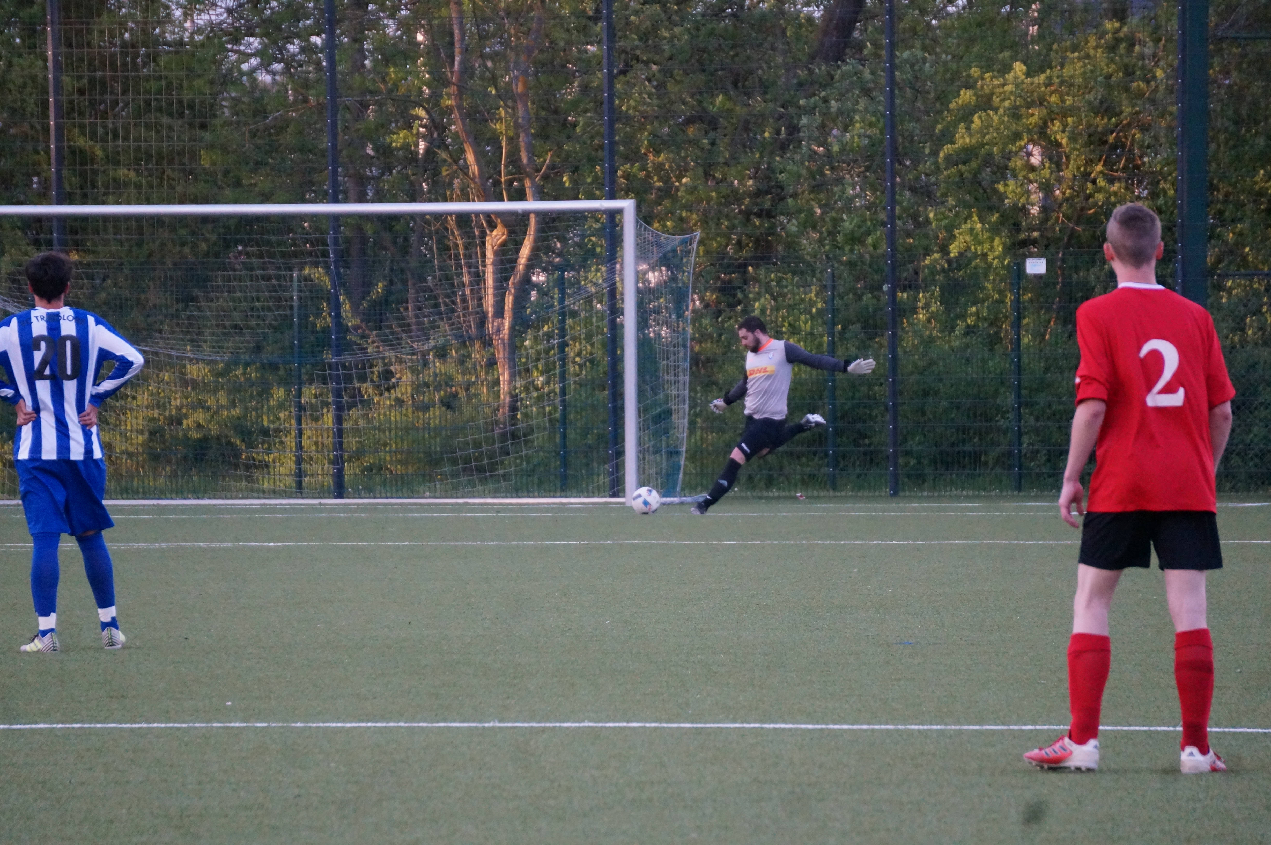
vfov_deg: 4.4
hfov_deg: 6.5
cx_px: 636
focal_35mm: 315
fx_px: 11109
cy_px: 422
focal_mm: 210
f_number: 6.3
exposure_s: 1/640
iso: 3200
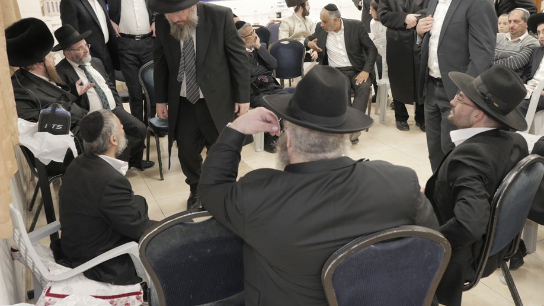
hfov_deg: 56.6
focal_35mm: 35
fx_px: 505
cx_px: 271
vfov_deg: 33.6
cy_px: 118
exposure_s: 1/160
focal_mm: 16
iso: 1000
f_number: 2.5
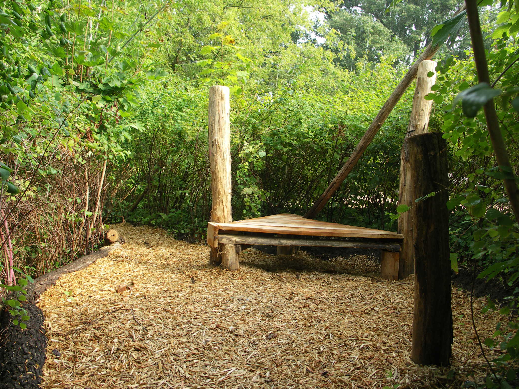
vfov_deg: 44.2
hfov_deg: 56.8
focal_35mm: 32
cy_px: 194
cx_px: 260
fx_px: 480
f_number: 3.5
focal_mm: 8.3
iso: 50
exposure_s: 1/100
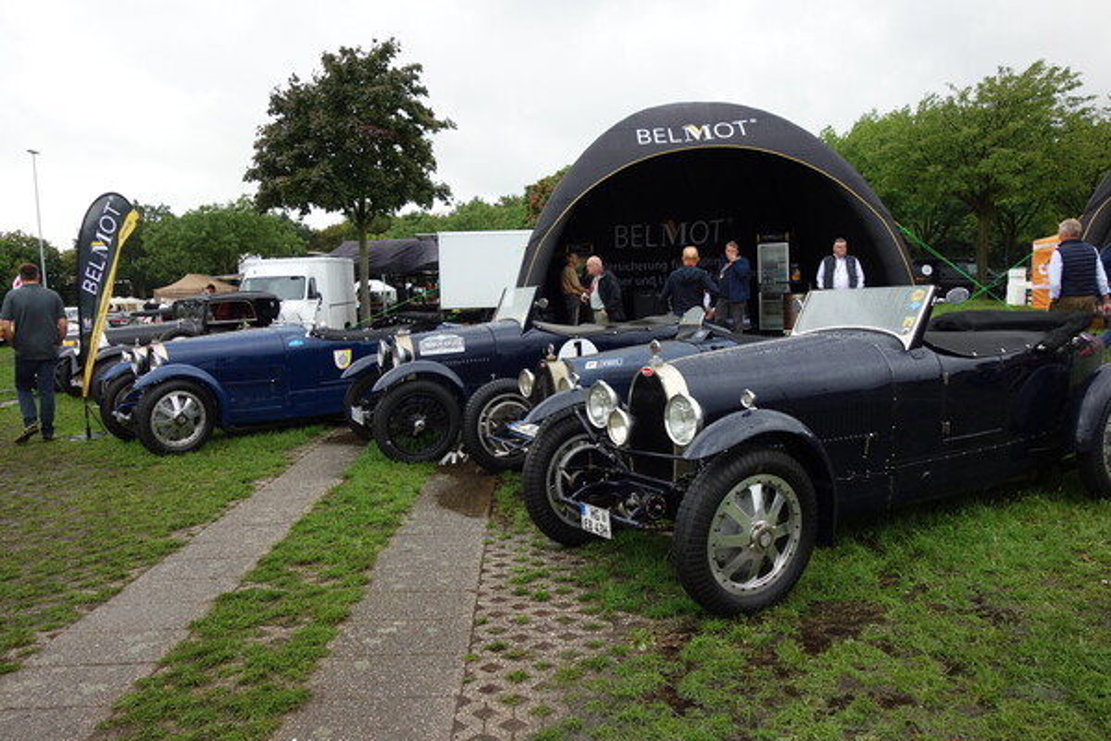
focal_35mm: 28
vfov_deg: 46.4
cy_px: 370
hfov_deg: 65.5
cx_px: 556
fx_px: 864
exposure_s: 1/100
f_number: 4
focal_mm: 10.4
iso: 125
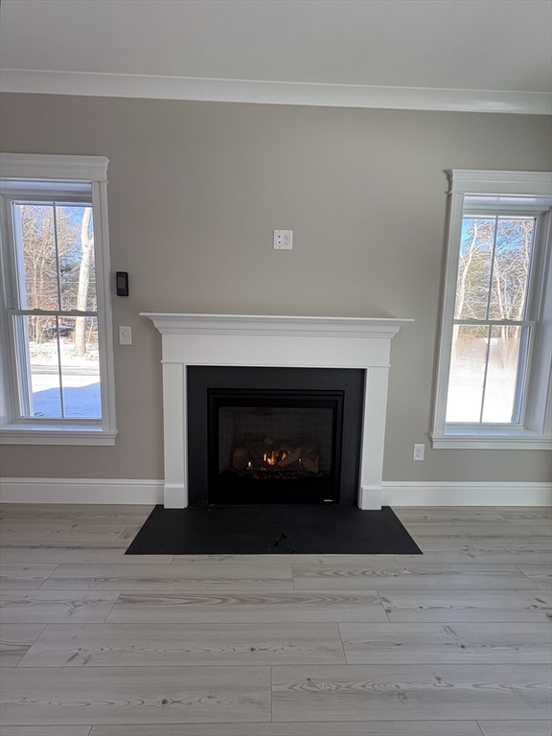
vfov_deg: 102.1
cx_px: 276
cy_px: 368
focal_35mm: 14
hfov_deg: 85.7
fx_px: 298
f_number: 2.2
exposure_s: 1/120
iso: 125
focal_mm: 2.22
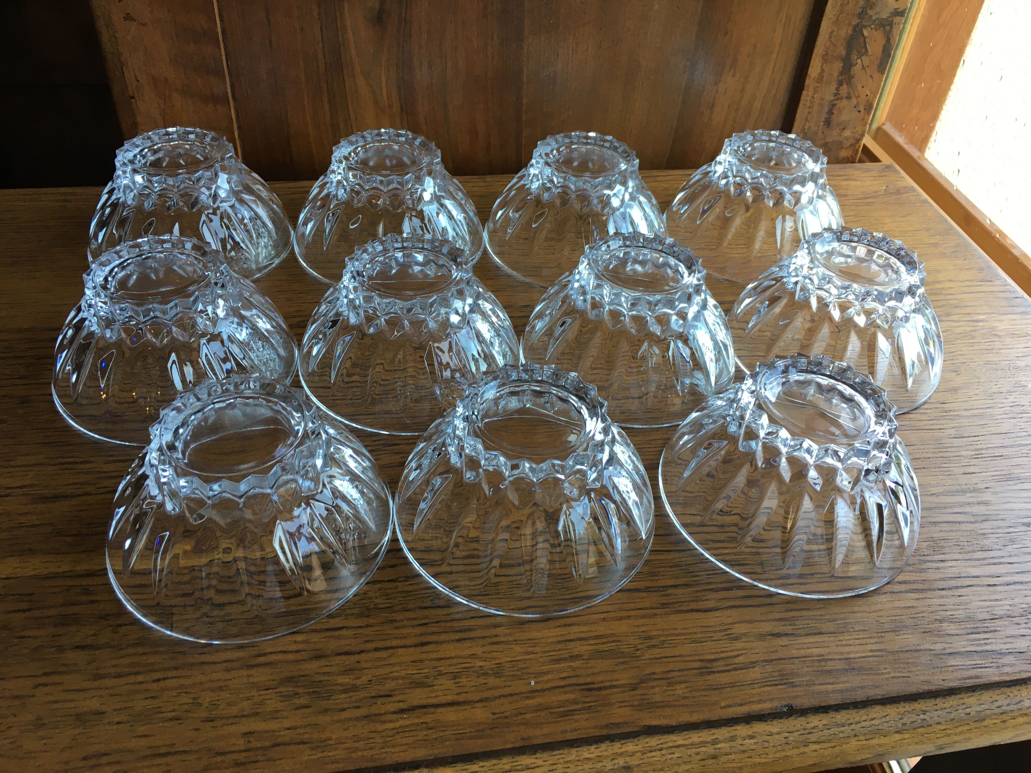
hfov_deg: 61.7
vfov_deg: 48.2
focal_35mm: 29
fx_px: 864
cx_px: 516
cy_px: 386
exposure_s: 1/33
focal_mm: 4.15
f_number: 2.2
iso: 64
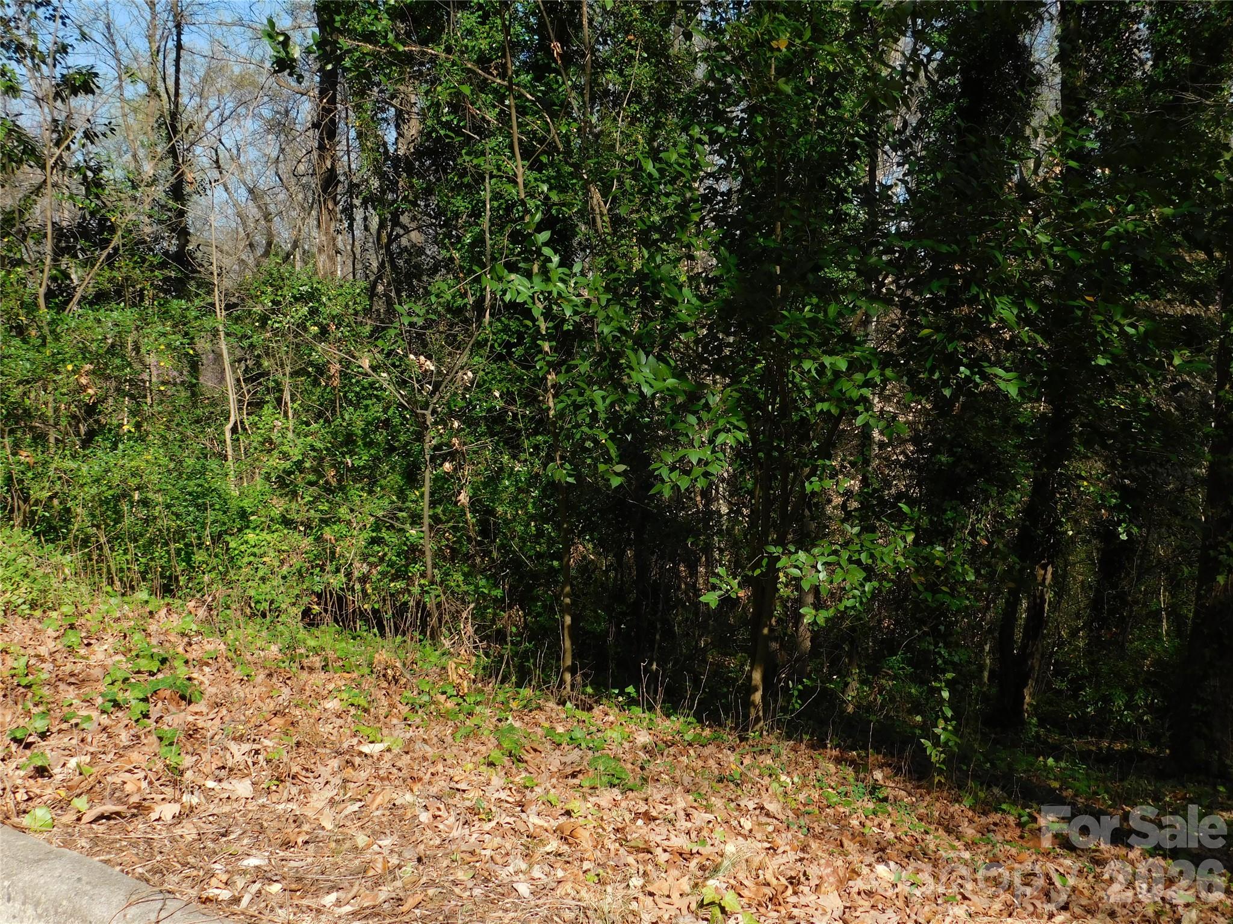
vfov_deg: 39.7
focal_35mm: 36
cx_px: 616
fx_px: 1282
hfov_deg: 51.4
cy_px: 462
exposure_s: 1/800
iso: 125
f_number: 3.5
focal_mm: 6.3
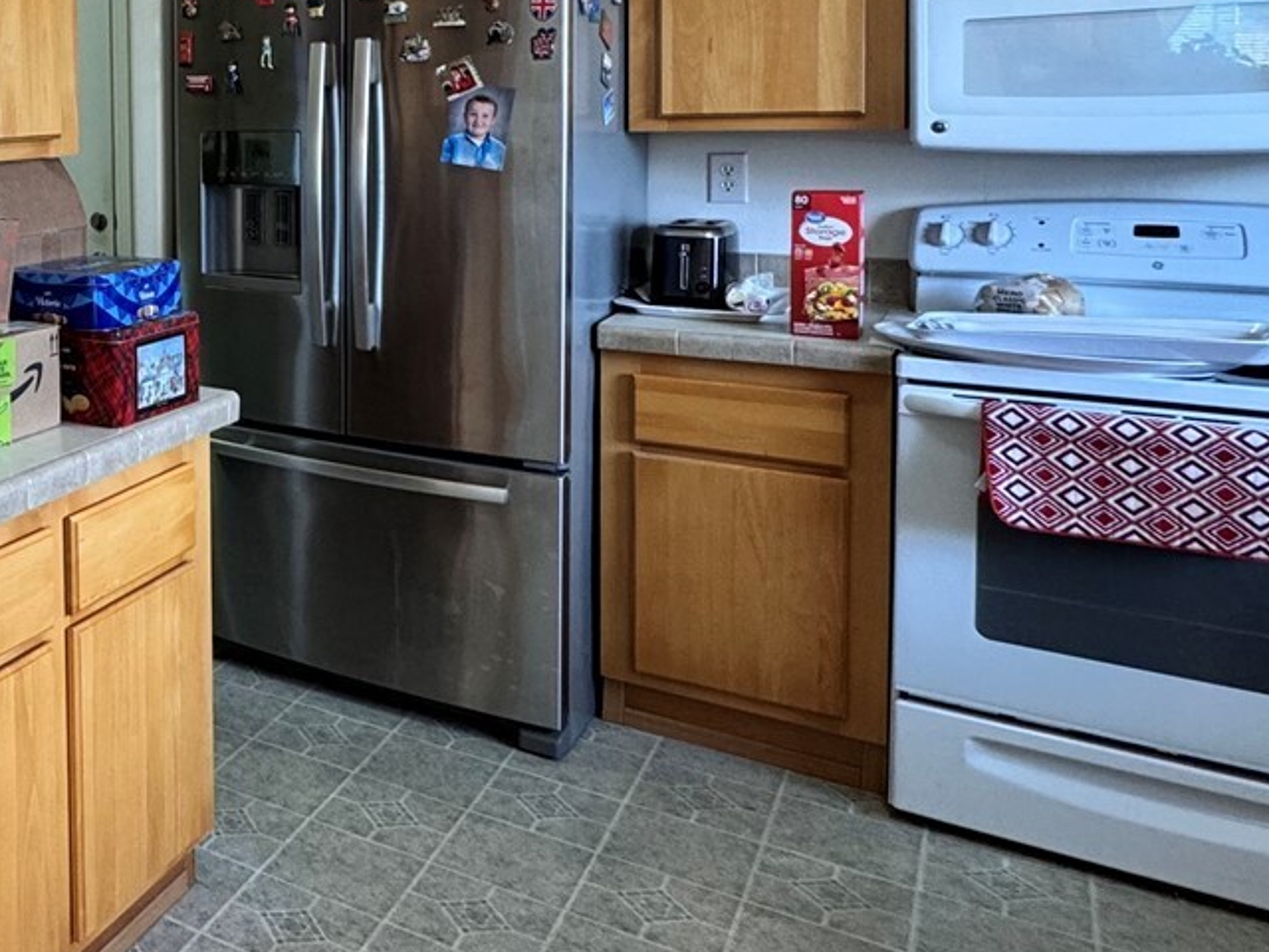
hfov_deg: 41.5
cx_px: -137
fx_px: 1283
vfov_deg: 39.0
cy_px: 180
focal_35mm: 35
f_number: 2.2
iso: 160
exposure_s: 1/60
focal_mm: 2.22
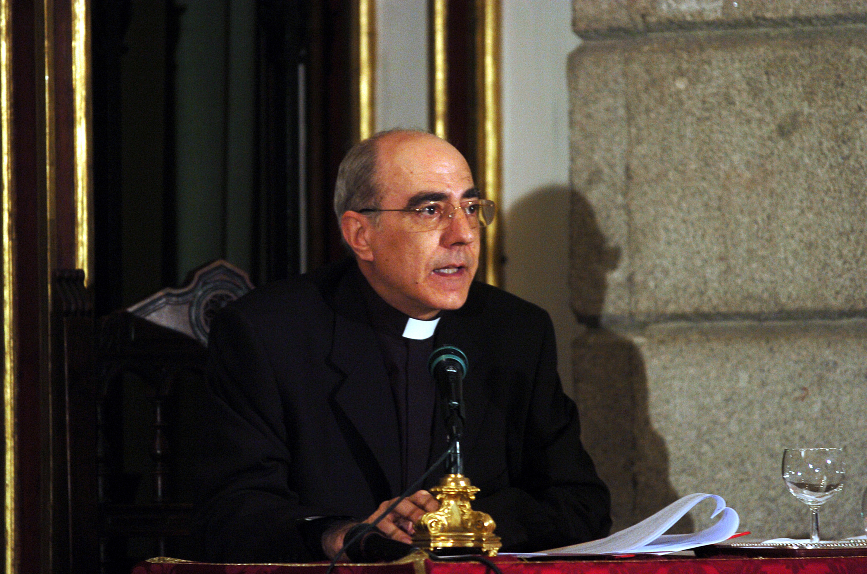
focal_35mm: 282
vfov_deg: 4.9
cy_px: 288
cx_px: 440
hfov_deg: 7.3
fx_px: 6766
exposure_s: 1/80
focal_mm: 185
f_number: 2.8
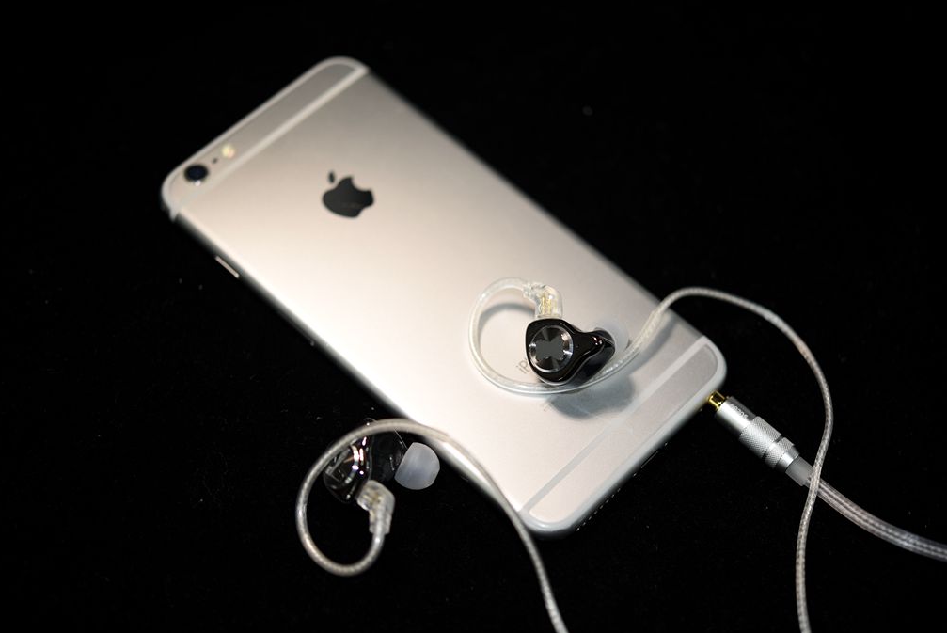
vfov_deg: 22.3
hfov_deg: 32.9
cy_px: 320
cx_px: 468
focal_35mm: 61
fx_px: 1606
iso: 100
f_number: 3
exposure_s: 1/200
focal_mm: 60
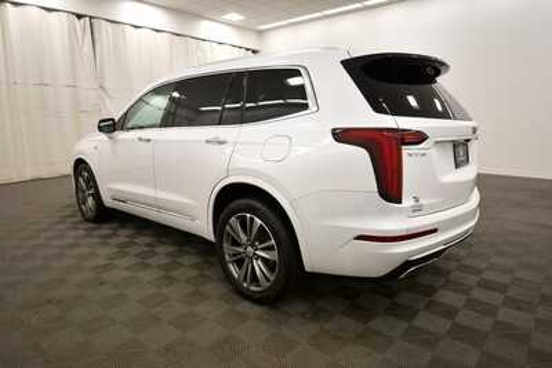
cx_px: 276
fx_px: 337
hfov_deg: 78.6
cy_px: 184
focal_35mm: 22
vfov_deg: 57.3
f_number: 5
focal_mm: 15
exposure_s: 1/250
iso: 720
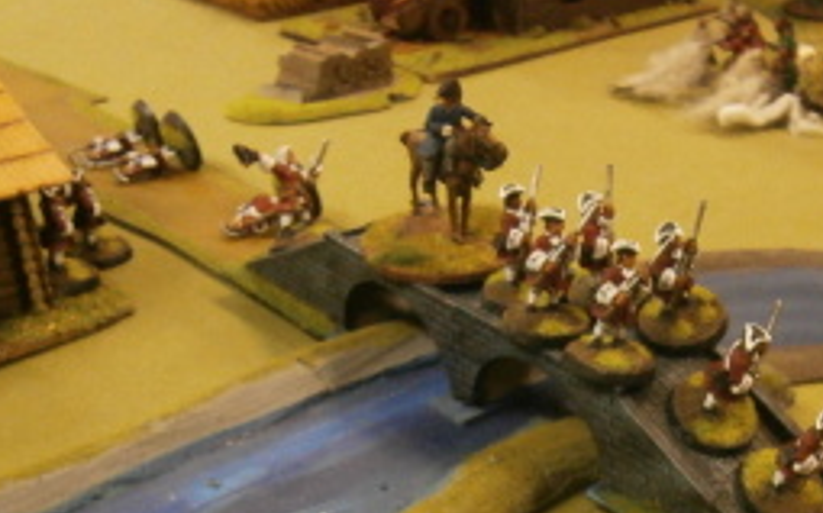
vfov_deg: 21.1
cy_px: 581
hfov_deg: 34.5
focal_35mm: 58
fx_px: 1300
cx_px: 594
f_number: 2.8
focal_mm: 4.7
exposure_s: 1/50
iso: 400
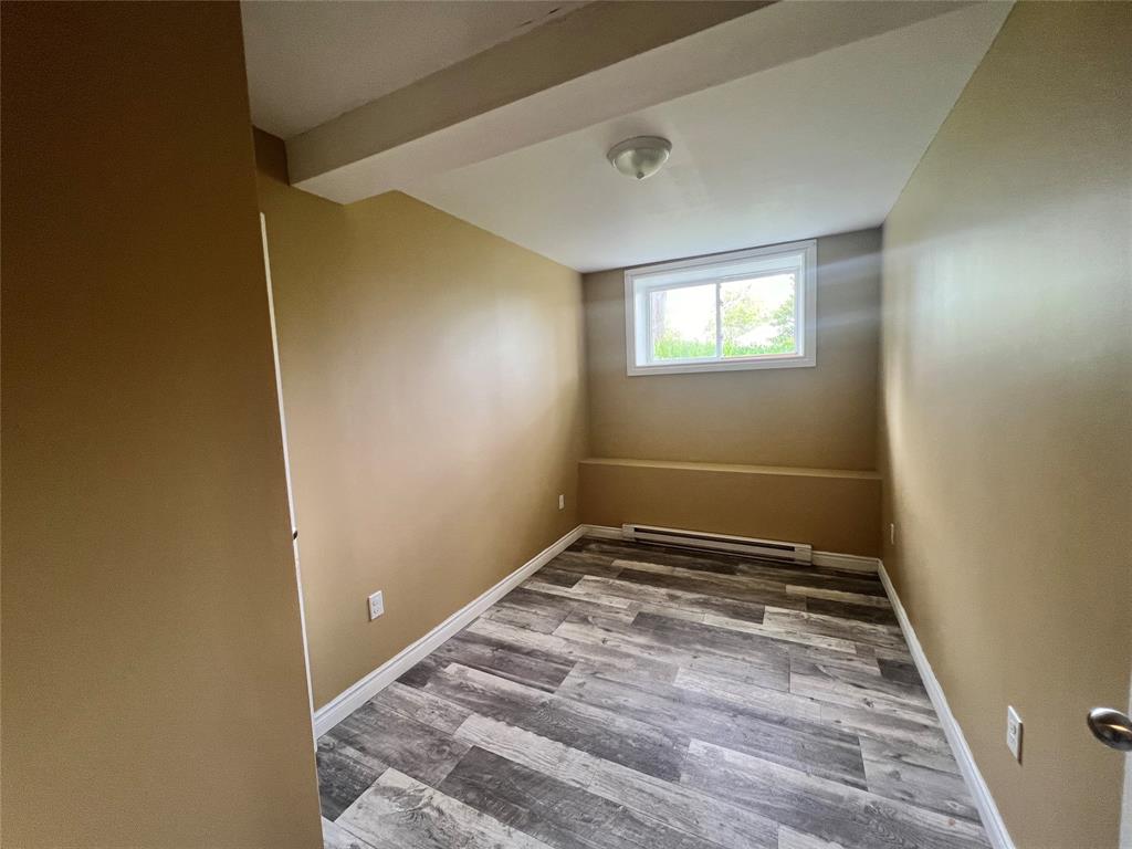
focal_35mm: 13
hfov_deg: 106.2
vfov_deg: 89.9
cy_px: 424
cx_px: 566
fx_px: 425
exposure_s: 1/60
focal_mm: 1.57
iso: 160
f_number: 1.8
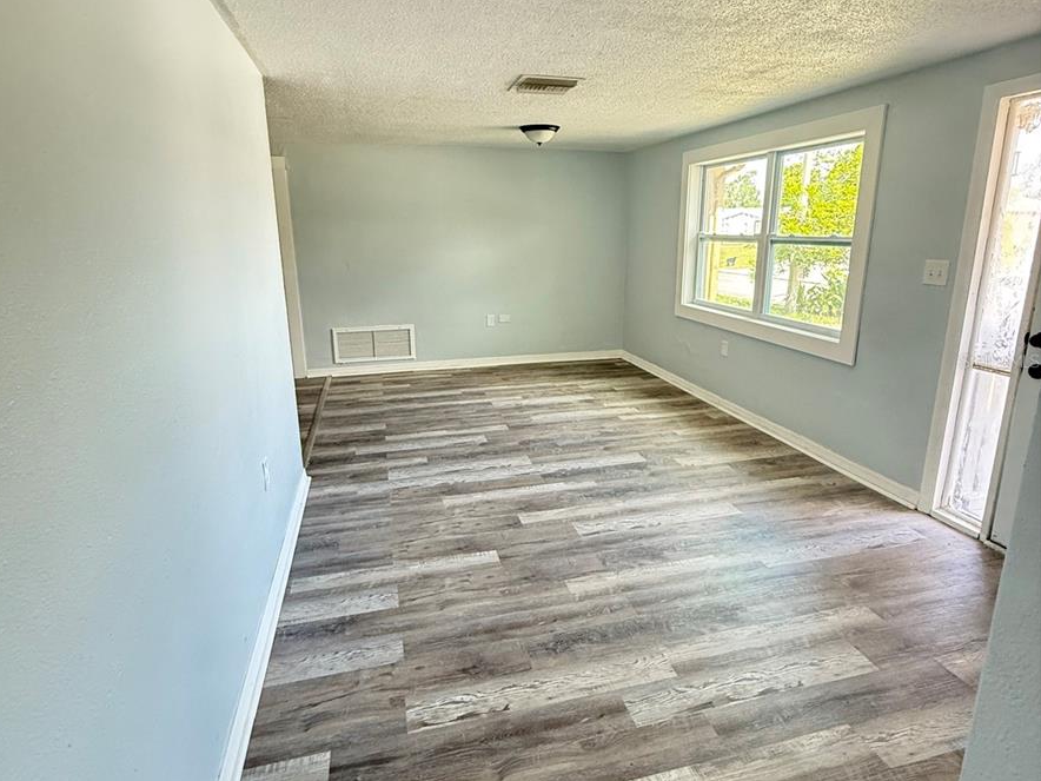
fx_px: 571
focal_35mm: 19
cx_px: 513
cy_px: 360
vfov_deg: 68.6
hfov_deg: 84.7
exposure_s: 1/85
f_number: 2.2
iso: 320
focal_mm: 2.22
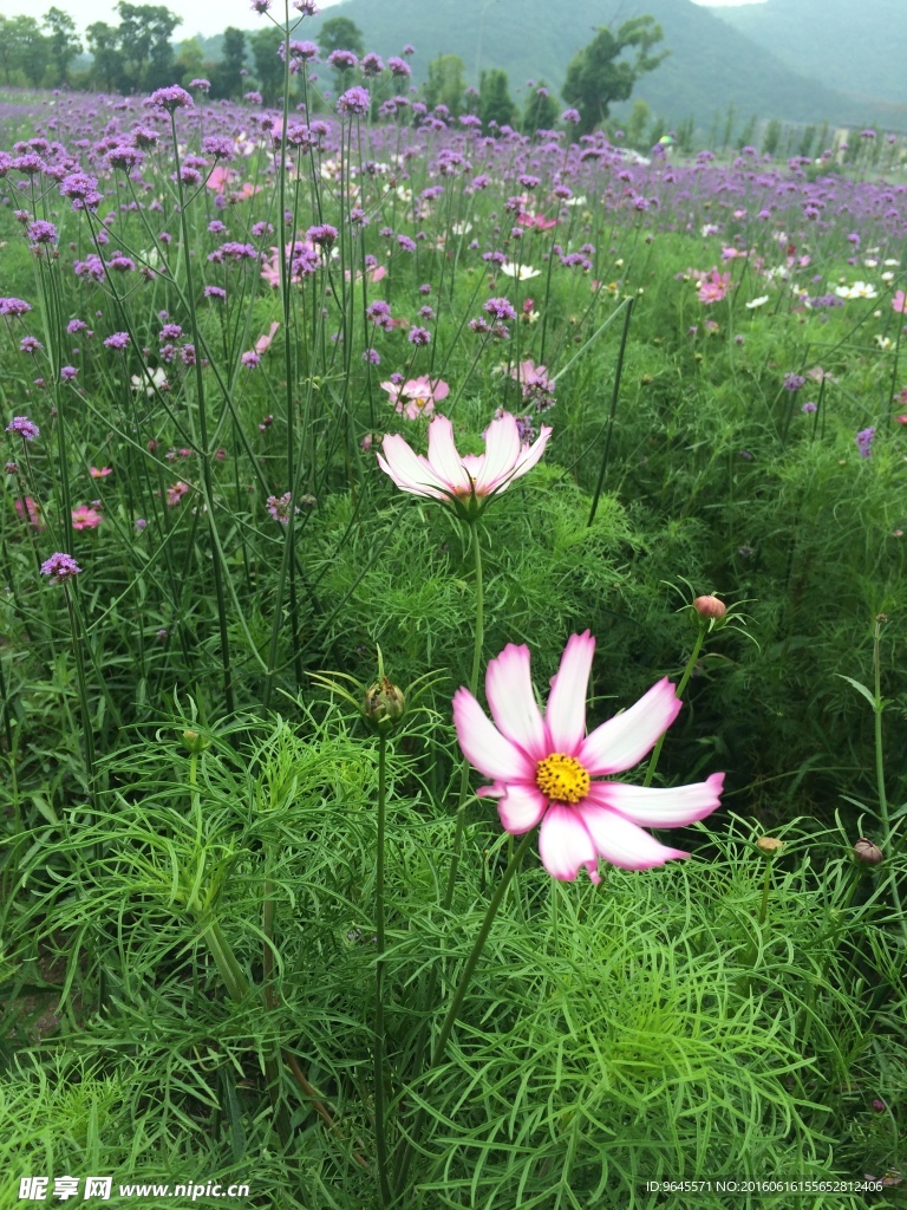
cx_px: 454
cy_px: 605
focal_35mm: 29
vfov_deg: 61.7
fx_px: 1013
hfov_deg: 48.2
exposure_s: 1/483
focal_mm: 4.15
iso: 32
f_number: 2.2
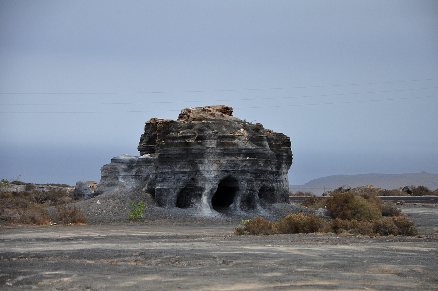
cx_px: 219
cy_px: 146
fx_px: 1914
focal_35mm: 158
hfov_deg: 13.1
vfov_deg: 8.7
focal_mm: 105
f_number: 7.1
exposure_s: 1/800
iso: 400
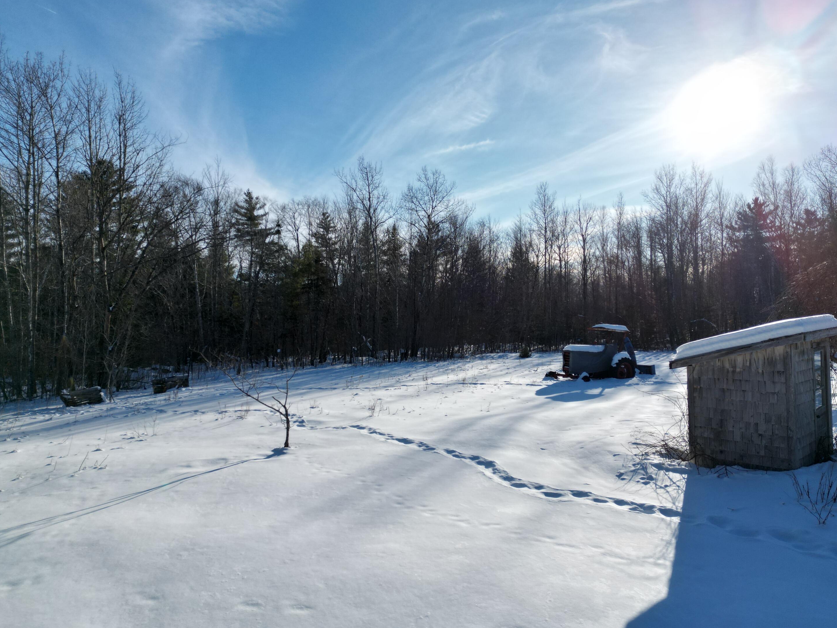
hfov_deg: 69.4
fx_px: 604
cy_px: 303
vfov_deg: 54.9
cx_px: 434
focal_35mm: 25
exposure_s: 1/6400
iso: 140
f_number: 1.7
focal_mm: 6.72
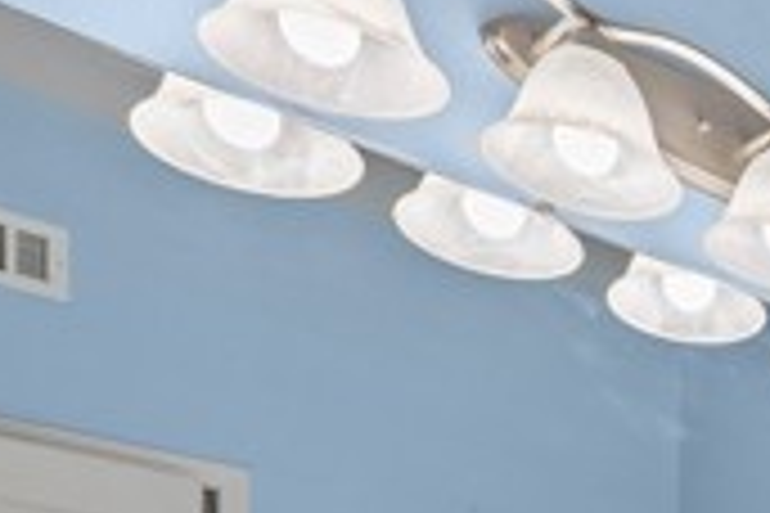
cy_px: 862
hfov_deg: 24.6
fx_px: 1283
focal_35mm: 60
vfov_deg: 18.7
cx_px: 1198
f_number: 8
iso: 2000
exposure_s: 1/20
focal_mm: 16
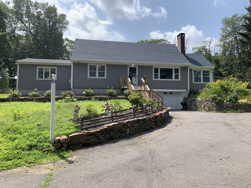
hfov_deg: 67.3
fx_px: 189
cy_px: 94
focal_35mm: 26
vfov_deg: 53.1
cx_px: 126
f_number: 1.8
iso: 25
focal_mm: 4.25
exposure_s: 1/1689
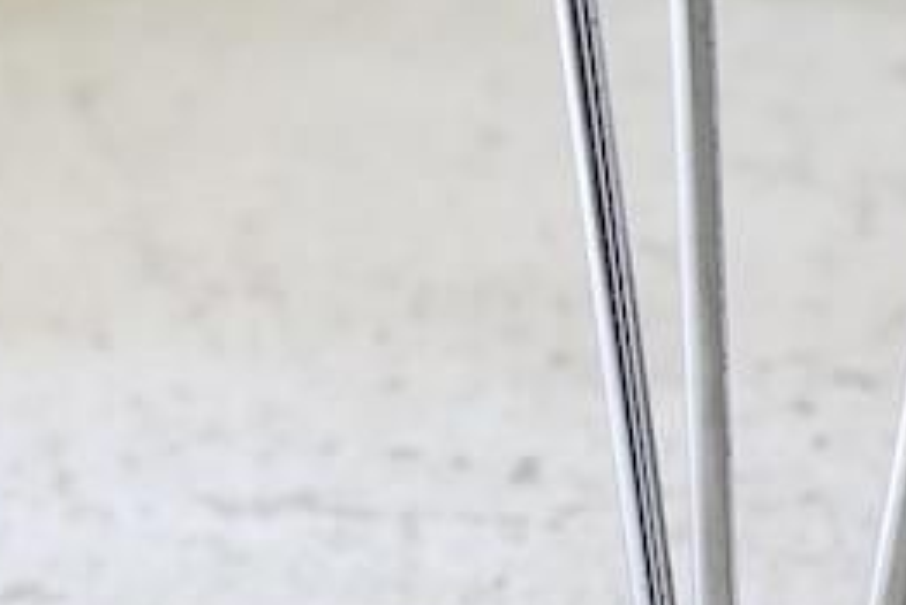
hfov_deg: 8.1
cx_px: 1193
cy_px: 373
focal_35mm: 252
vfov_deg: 5.5
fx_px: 6345
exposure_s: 1/80
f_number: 4
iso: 1250
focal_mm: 55
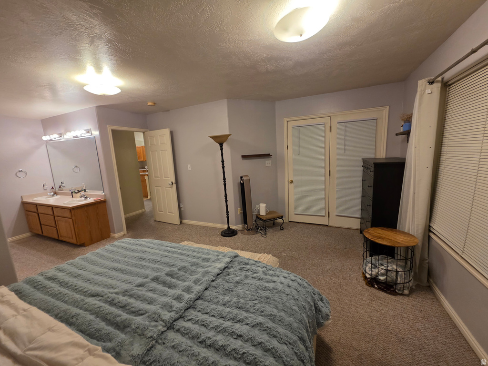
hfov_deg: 106.2
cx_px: 244
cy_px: 183
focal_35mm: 13
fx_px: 183
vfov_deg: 89.9
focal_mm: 2.2
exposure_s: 1/60
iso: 160
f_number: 1.9
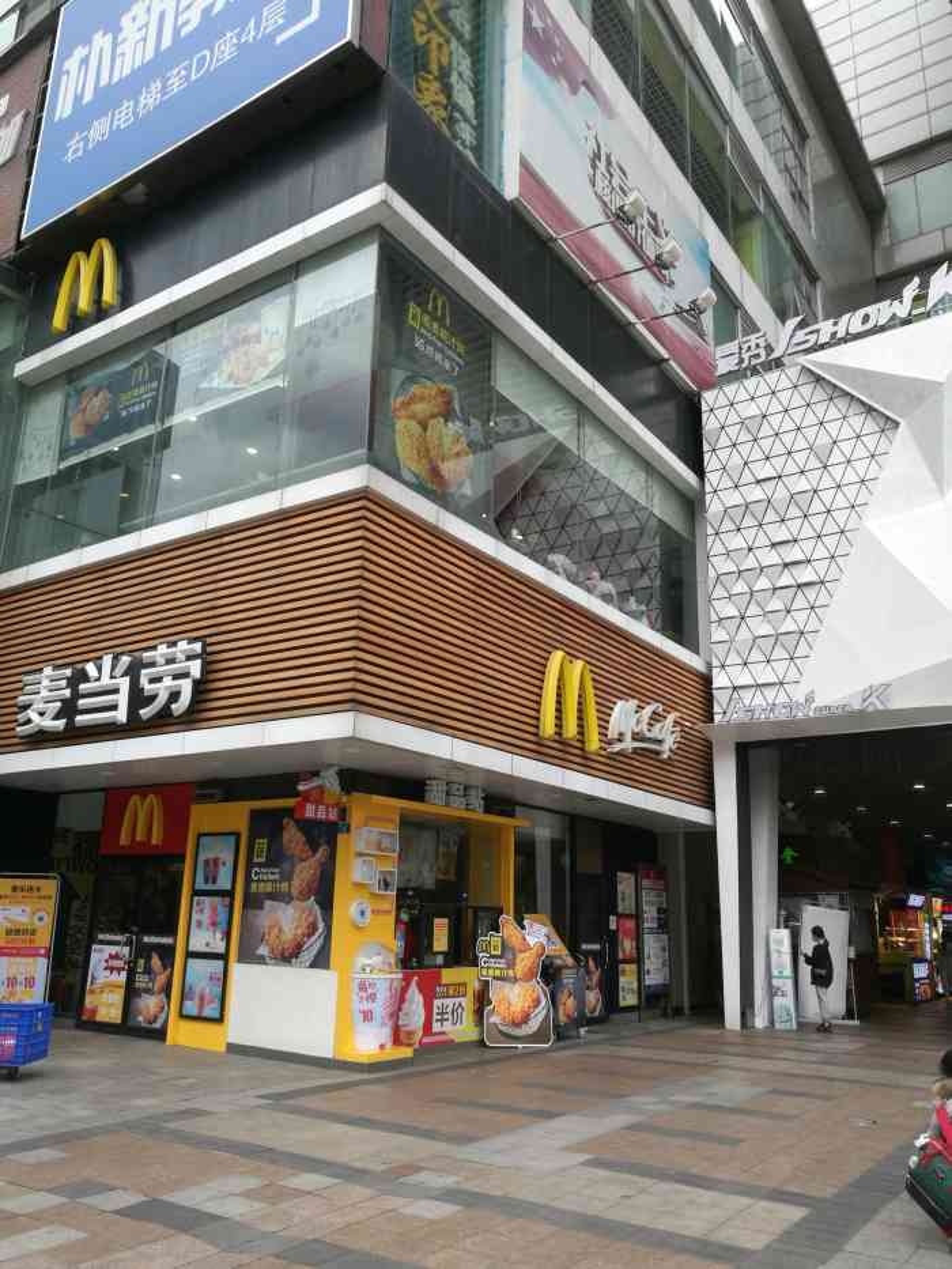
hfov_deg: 51.4
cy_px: 634
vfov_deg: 65.3
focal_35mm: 27
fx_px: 990
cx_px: 476
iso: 50
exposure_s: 1/122
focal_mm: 4.5
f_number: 2.2
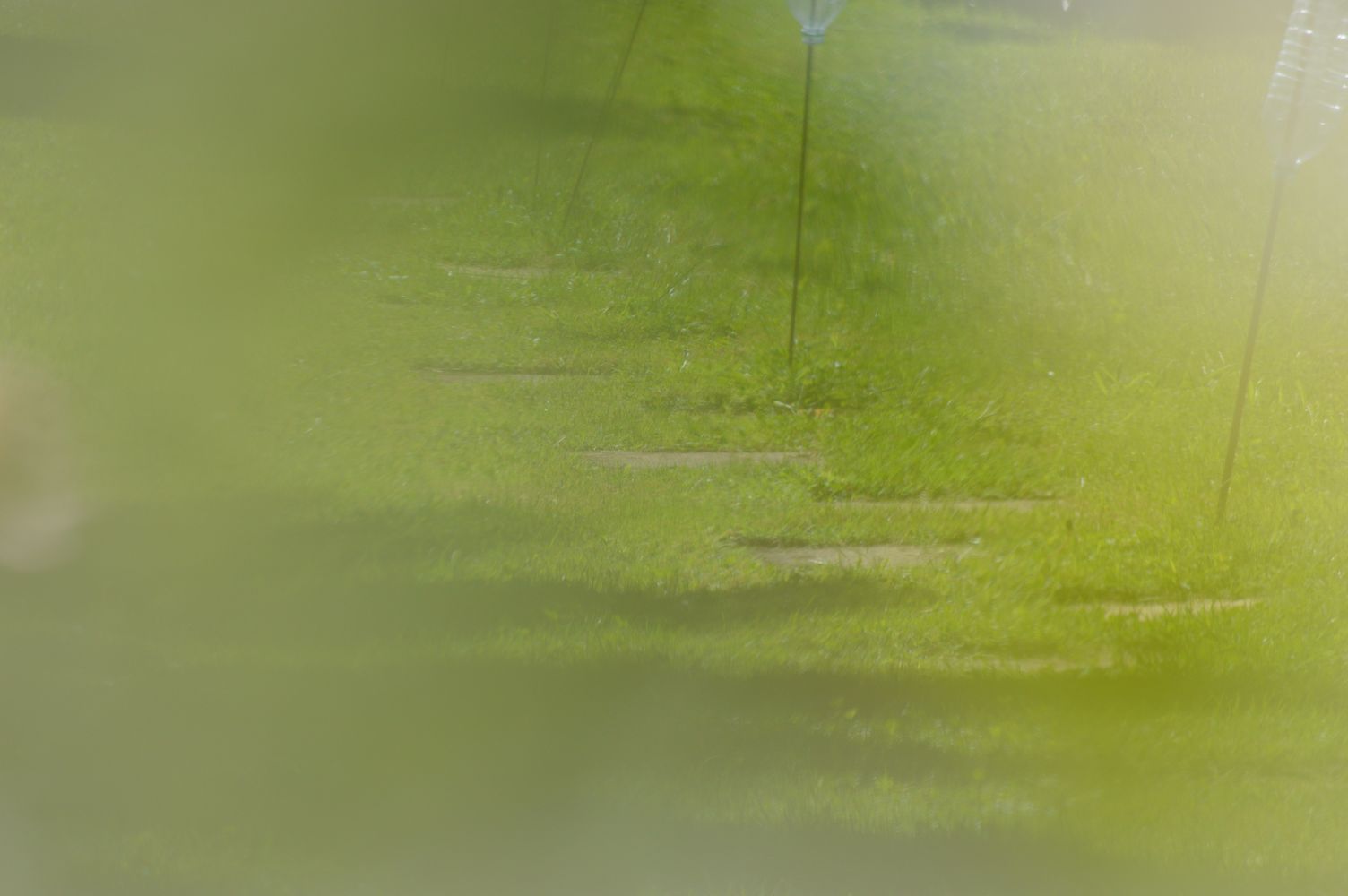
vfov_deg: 4.8
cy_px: 448
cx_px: 674
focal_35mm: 285
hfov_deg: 7.2
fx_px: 10662
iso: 250
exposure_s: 1/500
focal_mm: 190
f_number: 5.6
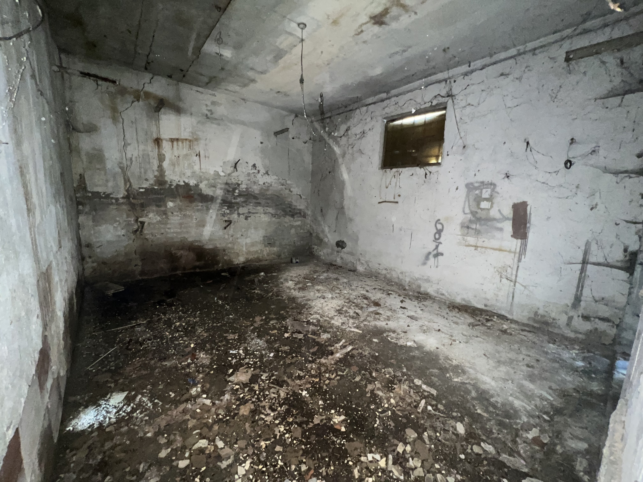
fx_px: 241
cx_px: 322
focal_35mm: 13
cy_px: 241
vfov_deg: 89.9
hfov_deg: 106.2
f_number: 1.8
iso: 500
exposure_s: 1/16
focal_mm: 1.57
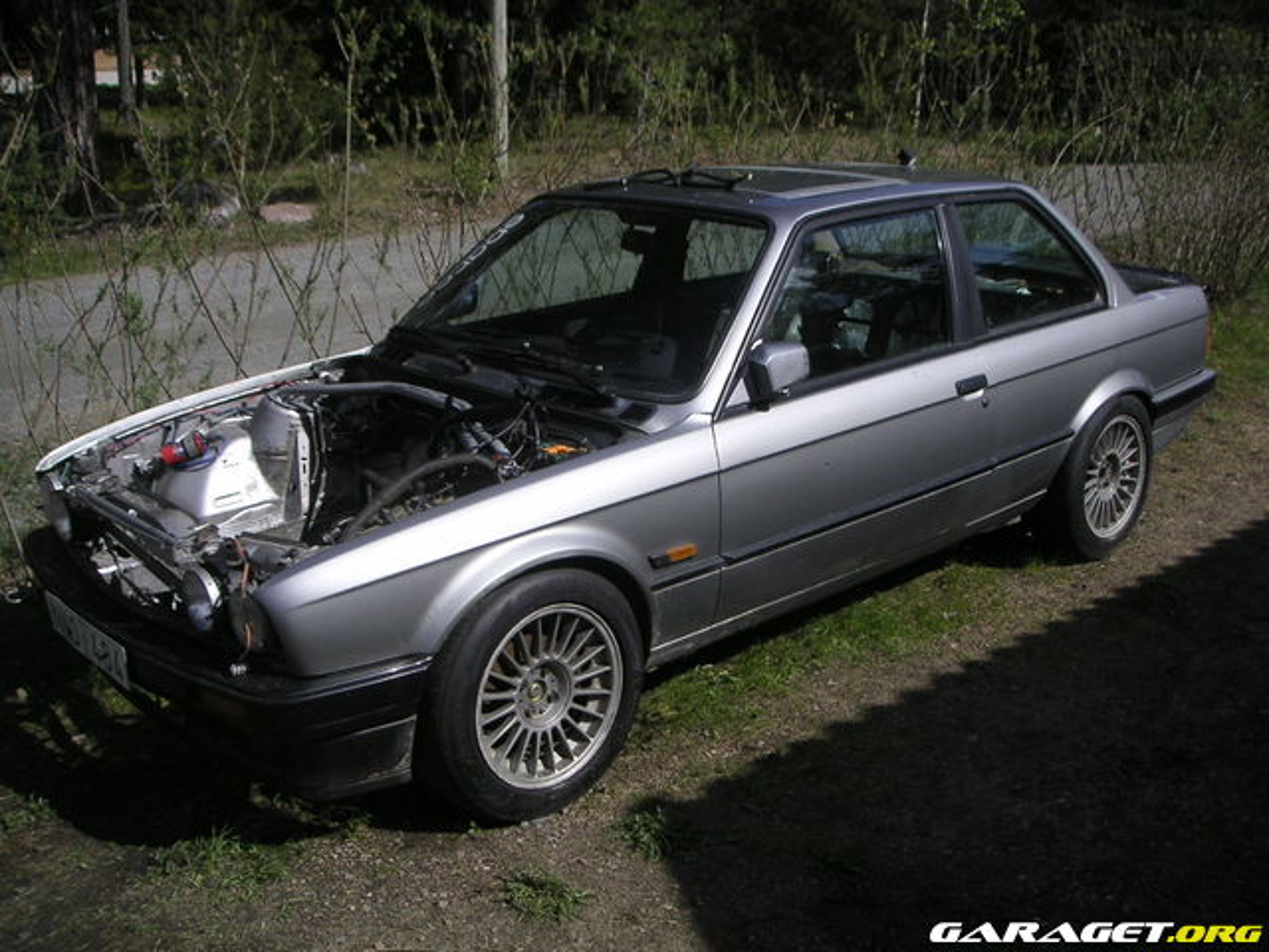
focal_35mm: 37
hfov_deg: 50.1
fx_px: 1356
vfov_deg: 38.7
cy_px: 476
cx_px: 634
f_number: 6.7
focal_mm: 5.7
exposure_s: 1/250
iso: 50
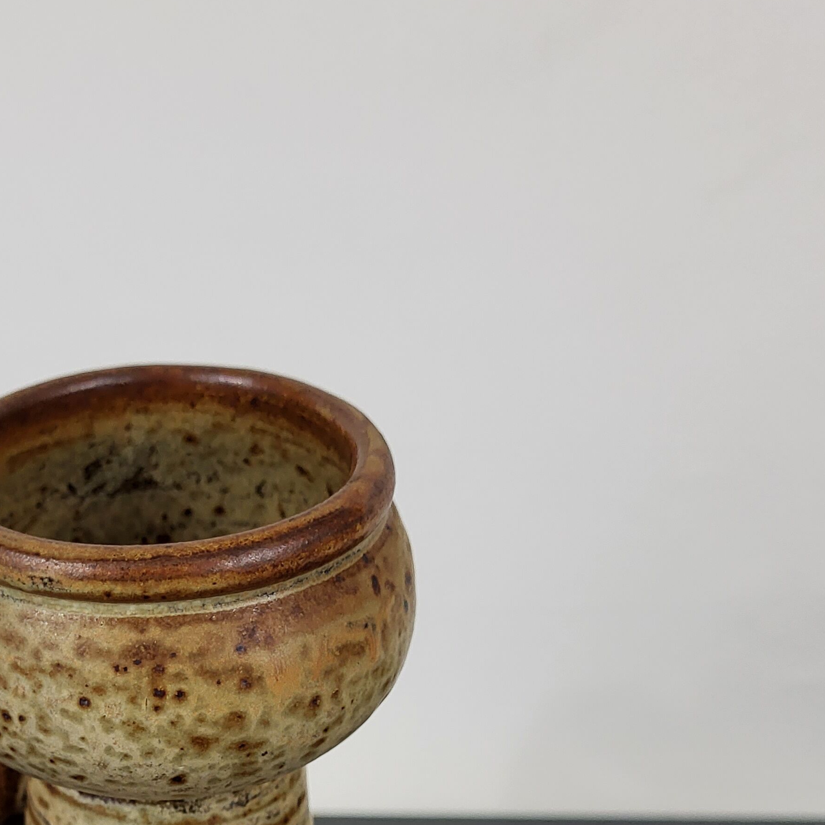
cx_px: 187
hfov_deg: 32.1
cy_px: 785
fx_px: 1402
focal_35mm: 52
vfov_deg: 30.9
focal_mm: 5.4
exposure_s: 1/50
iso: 200
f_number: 1.8
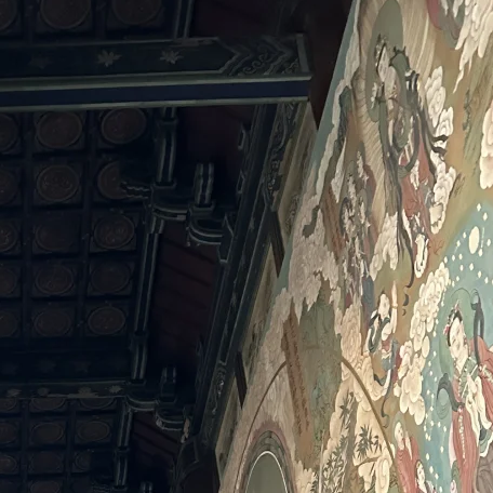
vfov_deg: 23.3
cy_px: 610
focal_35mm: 67
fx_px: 1080
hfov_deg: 24.3
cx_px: -22
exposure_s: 1/60
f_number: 1.78
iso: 1000
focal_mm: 6.86
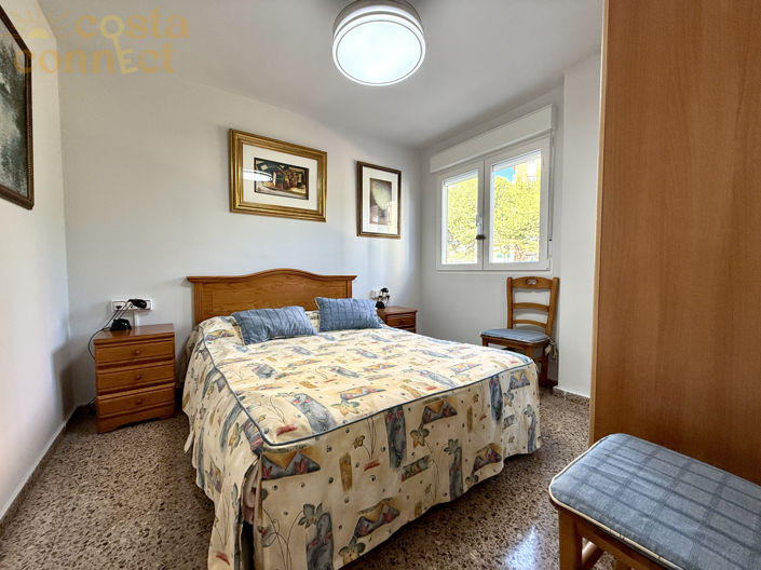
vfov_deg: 85.6
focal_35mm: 14
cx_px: 380
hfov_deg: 102.1
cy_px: 285
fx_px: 308
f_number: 2.2
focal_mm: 2.22
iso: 100
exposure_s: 1/99
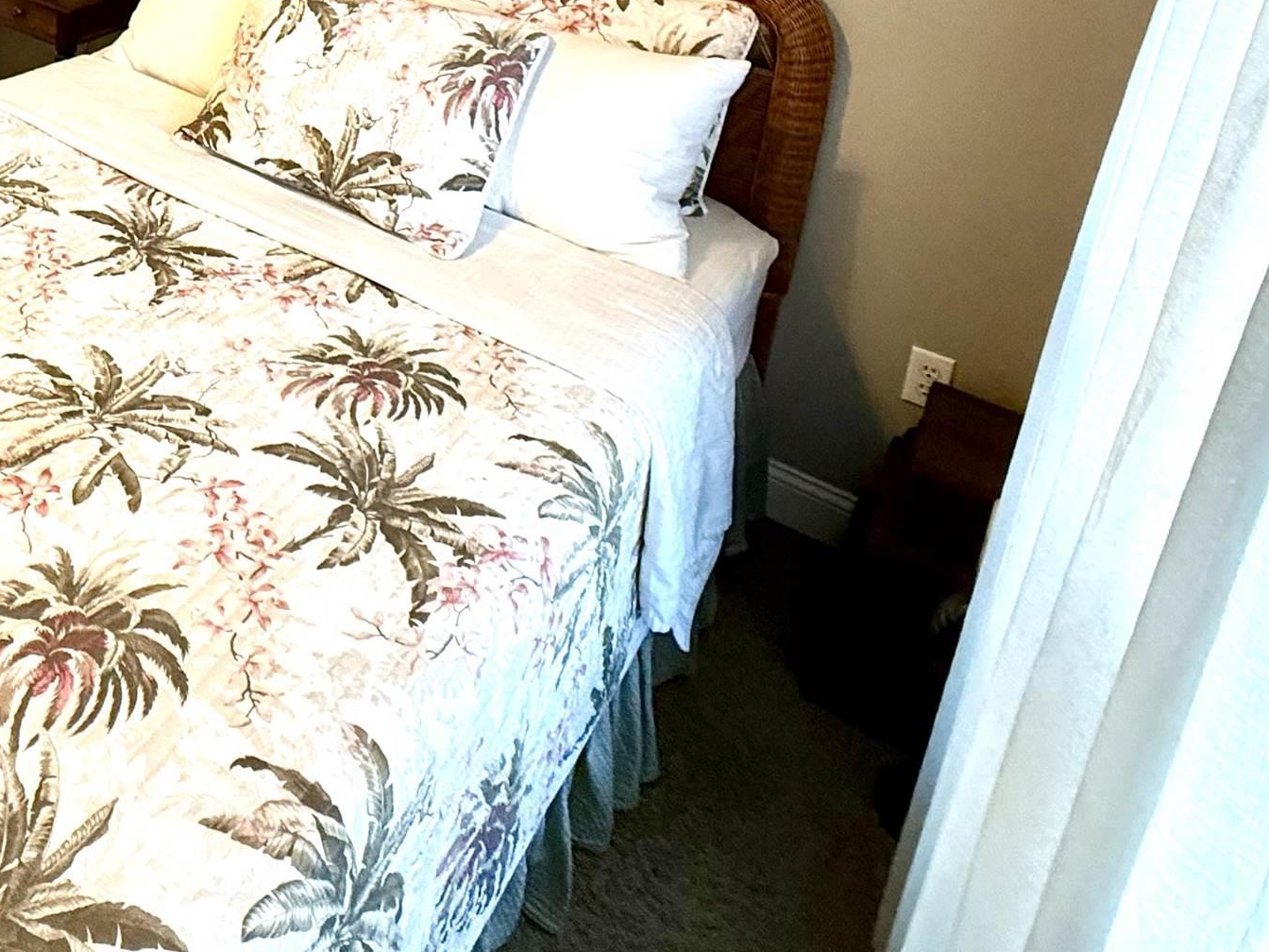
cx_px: 179
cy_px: -110
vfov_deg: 36.8
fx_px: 1173
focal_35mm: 32
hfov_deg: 51.6
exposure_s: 1/60
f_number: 2.2
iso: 320
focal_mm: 2.22
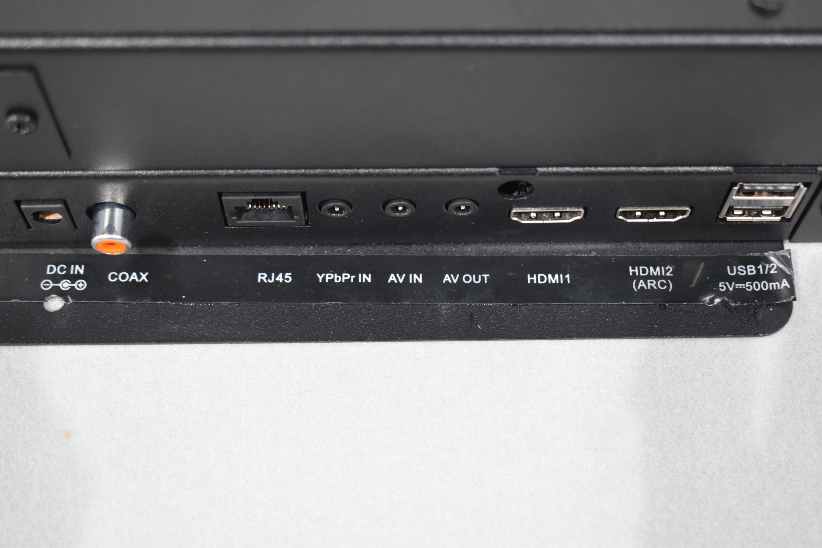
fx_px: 1301
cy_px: 274
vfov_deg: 23.8
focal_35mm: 57
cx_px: 411
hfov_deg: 35.1
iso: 2000
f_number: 4.8
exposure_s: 1/125
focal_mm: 38
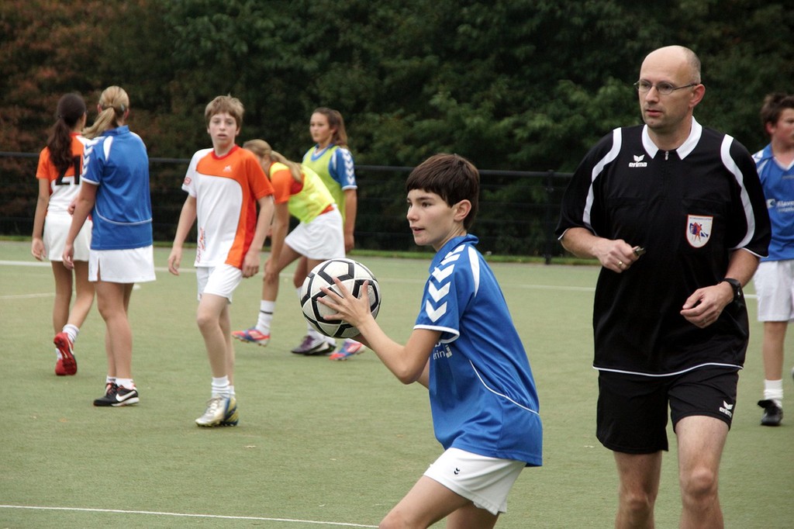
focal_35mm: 202
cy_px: 264
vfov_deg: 6.8
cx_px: 397
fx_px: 4465
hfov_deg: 10.2
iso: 640
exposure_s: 1/250
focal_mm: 135
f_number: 8
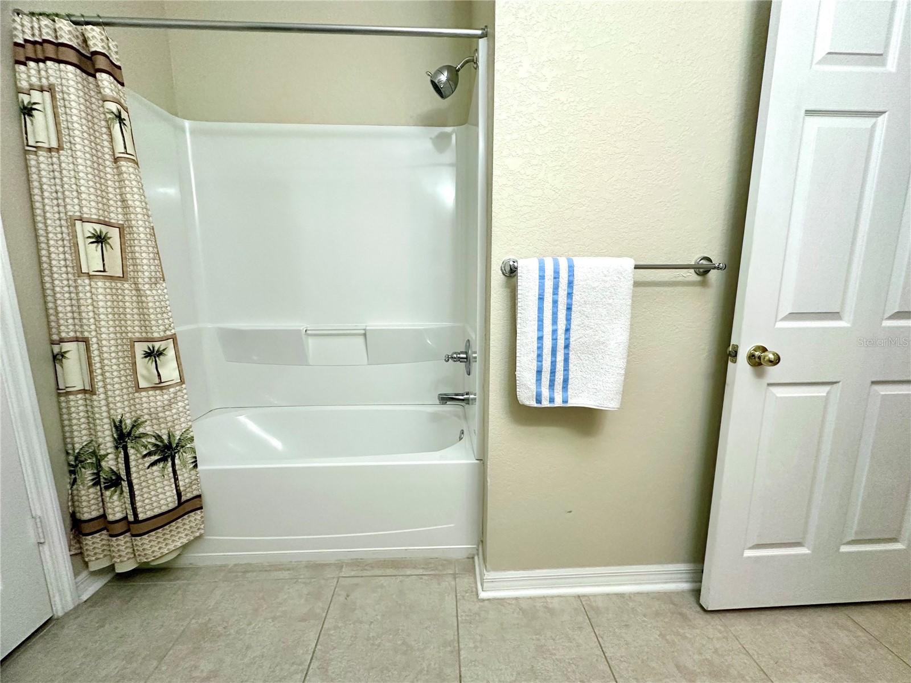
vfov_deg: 85.7
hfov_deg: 102.1
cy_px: 342
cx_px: 456
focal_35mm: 14
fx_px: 368
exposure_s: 1/60
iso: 250
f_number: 2.2
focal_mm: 2.22
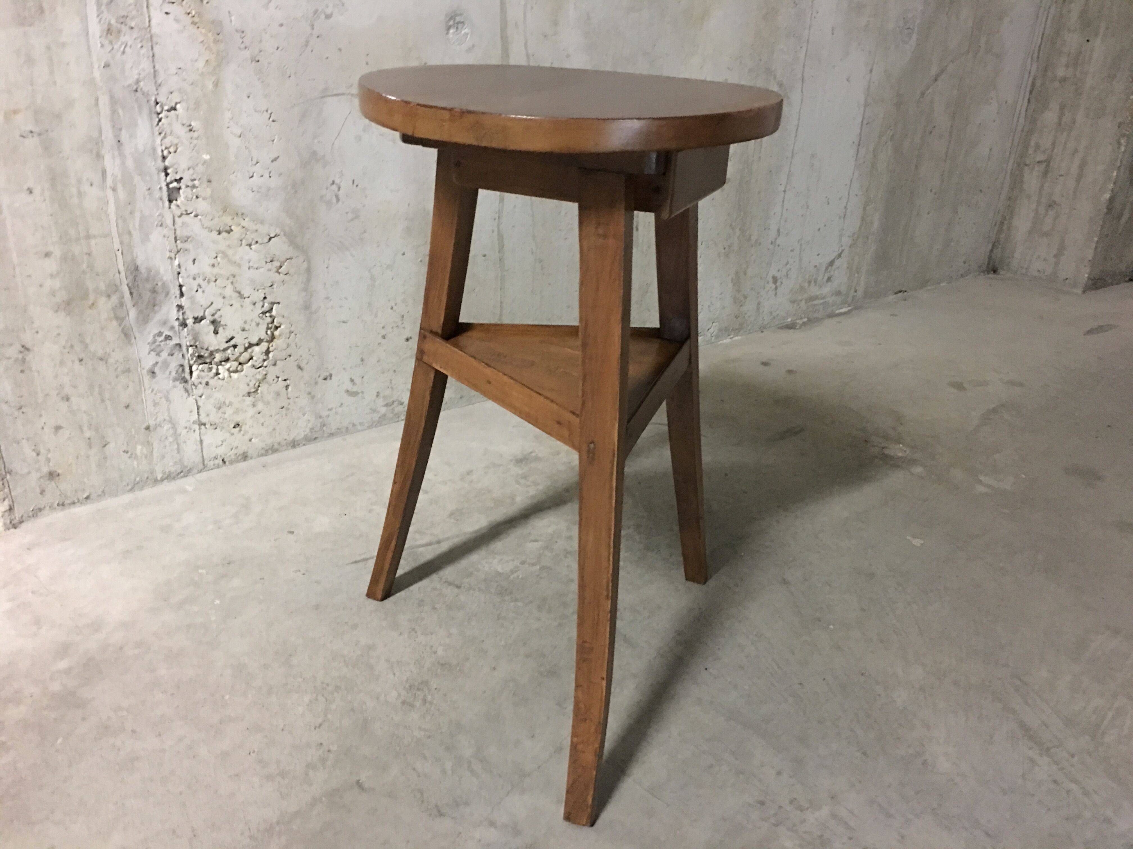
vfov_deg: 48.2
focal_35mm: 29
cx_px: 566
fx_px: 949
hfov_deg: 61.7
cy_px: 424
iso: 125
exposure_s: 1/4
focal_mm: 4.15
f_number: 2.2
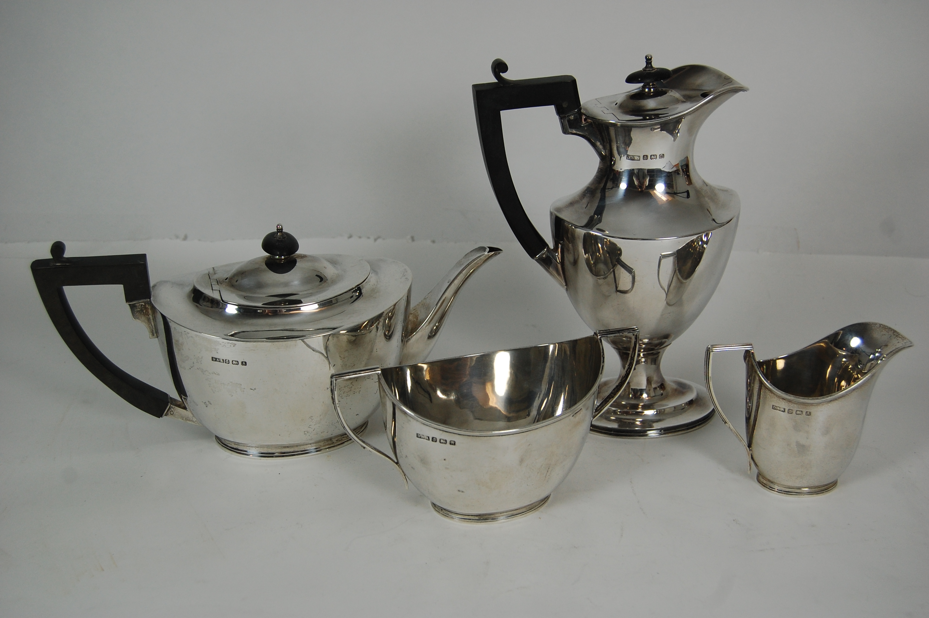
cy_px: 309
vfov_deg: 29.8
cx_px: 464
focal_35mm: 45
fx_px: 1160
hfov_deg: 43.6
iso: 360
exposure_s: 1/125
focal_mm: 30
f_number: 5.6
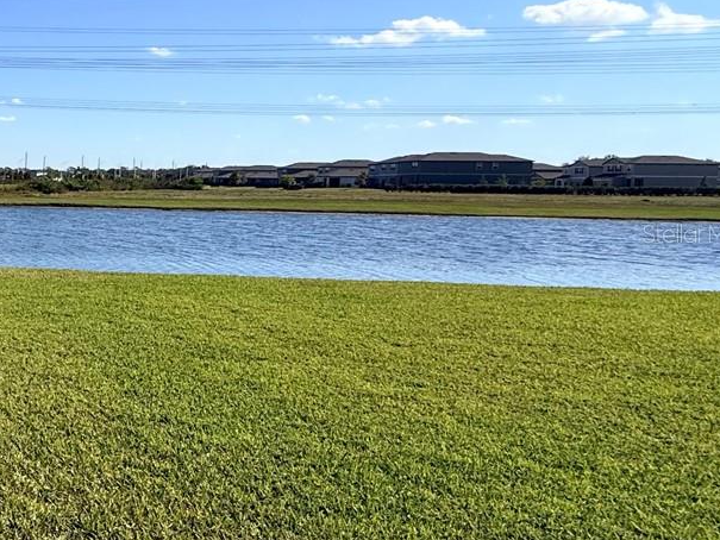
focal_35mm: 37
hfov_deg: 35.6
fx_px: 770
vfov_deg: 38.6
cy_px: 233
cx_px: -198
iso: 50
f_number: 2.2
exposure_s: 1/2717
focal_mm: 2.22
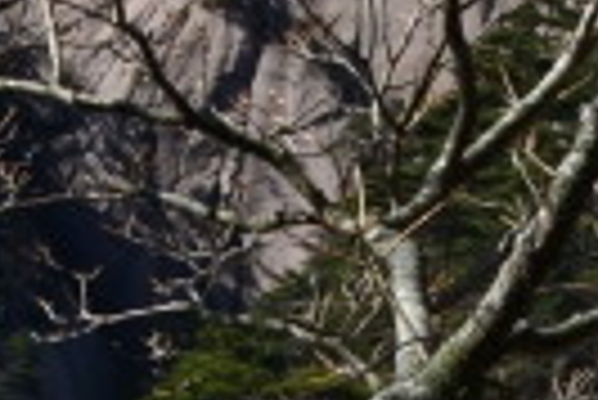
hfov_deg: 6.8
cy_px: -357
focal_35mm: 300
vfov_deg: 4.5
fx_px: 4989
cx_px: -324
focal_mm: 26
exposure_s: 1/320
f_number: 10
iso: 400
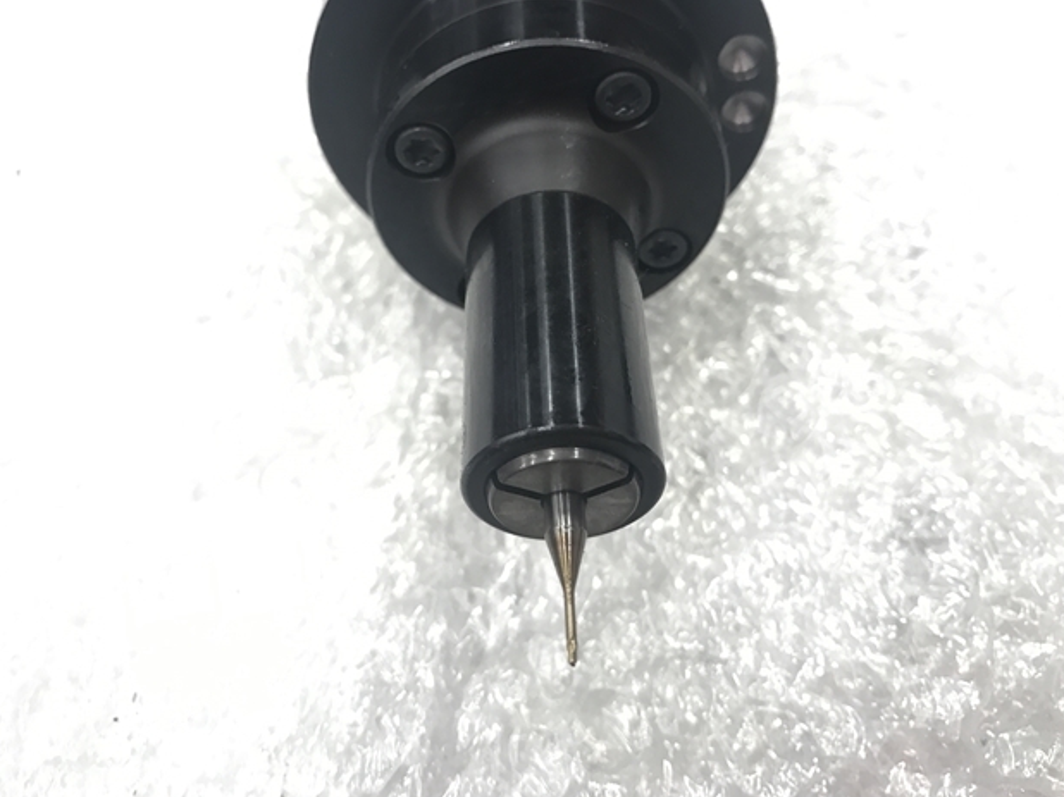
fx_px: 891
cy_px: 403
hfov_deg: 61.7
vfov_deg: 48.2
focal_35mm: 29
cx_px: 546
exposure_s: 1/15
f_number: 1.8
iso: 40
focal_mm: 3.99
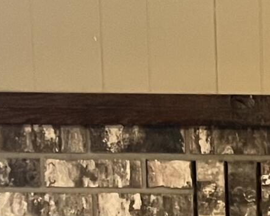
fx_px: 1374
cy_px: 312
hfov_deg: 10.4
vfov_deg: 8.8
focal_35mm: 172
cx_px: 527
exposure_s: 1/40
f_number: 1.6
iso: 500
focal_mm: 5.1
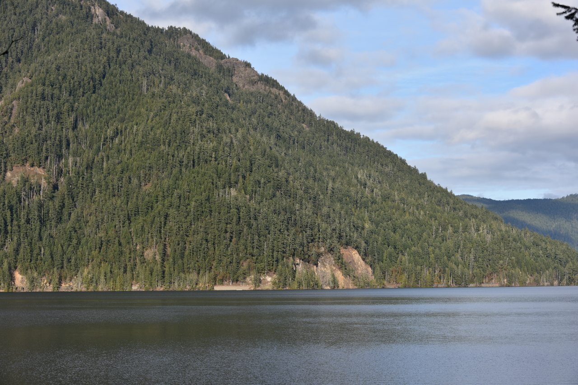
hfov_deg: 28.1
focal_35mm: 72
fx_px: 1156
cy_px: 192
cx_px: 289
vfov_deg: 18.9
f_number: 8
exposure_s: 1/250
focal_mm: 72
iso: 100
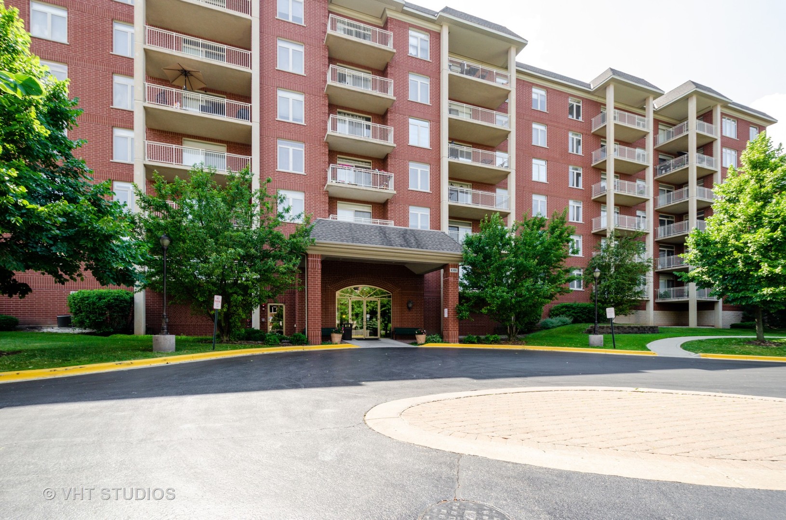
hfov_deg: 100.5
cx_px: 393
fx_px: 327
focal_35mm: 15
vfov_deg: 77.1
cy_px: 260
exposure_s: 1/60
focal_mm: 10
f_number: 9
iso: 160
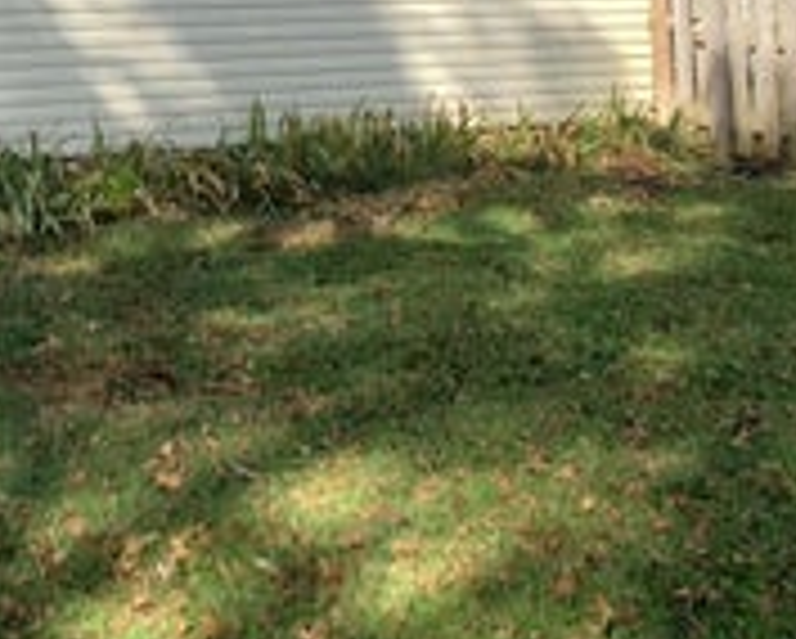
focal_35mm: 61
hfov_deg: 29.0
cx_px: 7
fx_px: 1439
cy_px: -171
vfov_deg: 22.6
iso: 50
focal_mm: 1.8
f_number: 2.2
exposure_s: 1/788
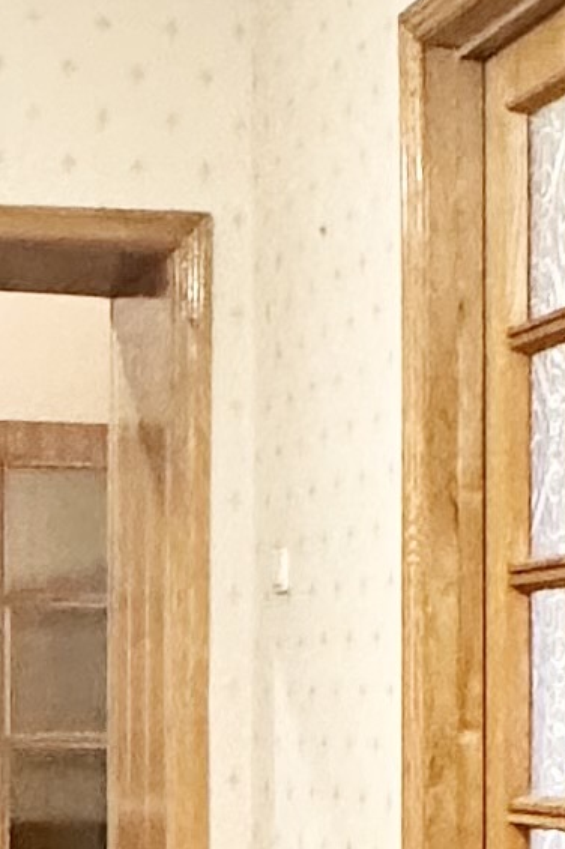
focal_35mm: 104
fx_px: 2451
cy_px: 709
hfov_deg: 13.0
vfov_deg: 19.4
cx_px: 59
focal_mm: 2.22
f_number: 2.2
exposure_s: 1/50
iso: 640
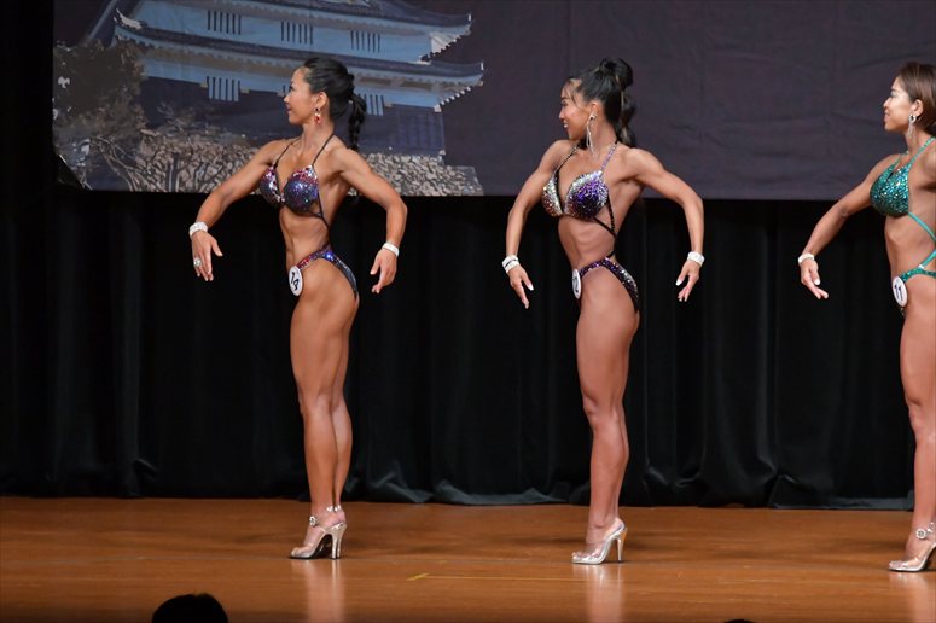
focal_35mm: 285
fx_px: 7406
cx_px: 468
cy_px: 312
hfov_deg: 7.2
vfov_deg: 4.8
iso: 5000
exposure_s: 1/400
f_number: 5.6
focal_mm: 190
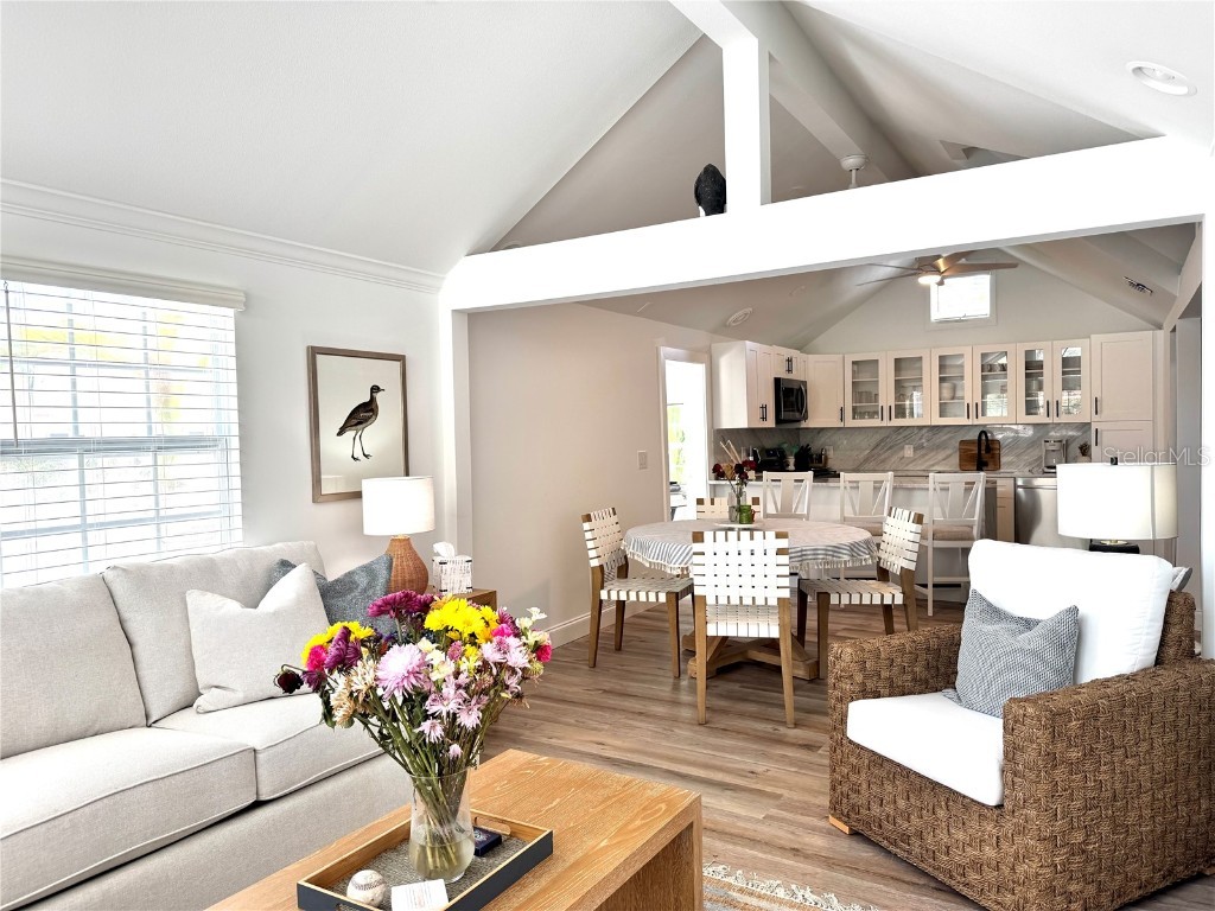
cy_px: 456
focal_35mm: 24
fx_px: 842
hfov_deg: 71.6
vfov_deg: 56.8
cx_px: 608
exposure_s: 1/181
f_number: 1.78
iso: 80
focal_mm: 6.76
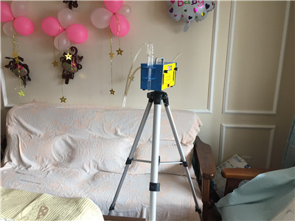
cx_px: 148
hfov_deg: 61.7
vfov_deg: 48.2
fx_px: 247
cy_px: 110
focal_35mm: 29
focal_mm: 4.15
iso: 40
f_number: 2.2
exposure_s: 1/33
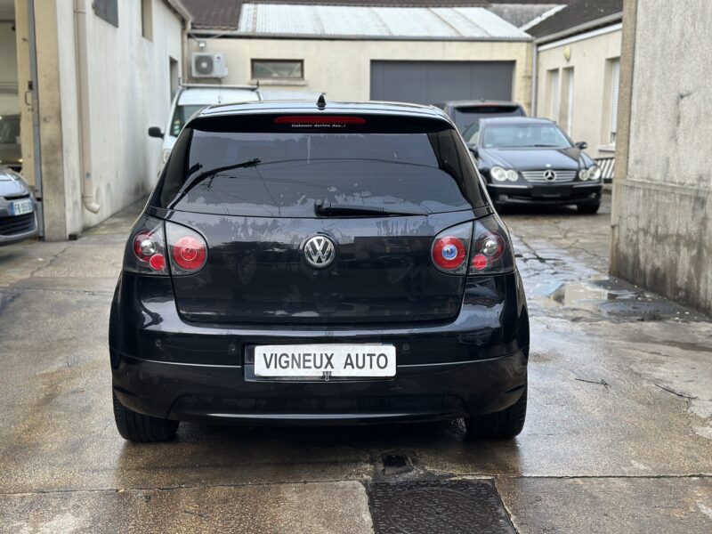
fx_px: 987
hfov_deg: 39.7
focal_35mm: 48
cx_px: 356
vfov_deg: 30.3
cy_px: 267
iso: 125
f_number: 1.78
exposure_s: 1/50
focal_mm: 6.86
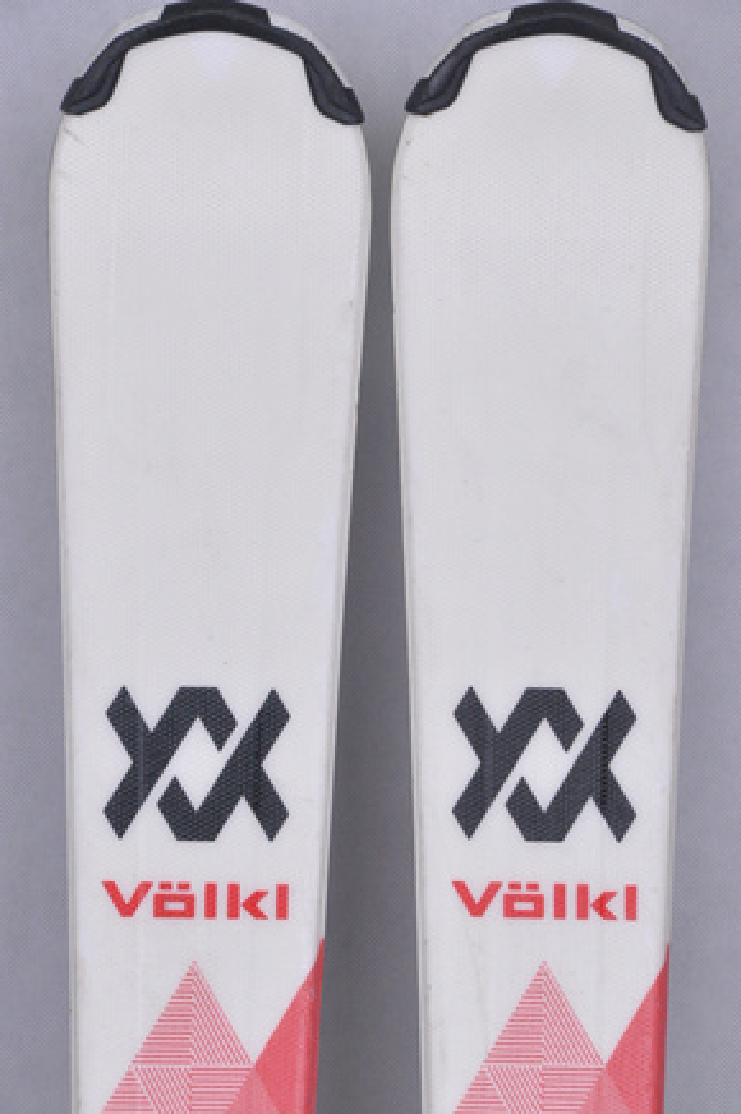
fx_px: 5025
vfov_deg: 12.7
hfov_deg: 8.4
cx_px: 377
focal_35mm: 163
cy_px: 565
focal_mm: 105
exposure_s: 1/125
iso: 3200
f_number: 9.5
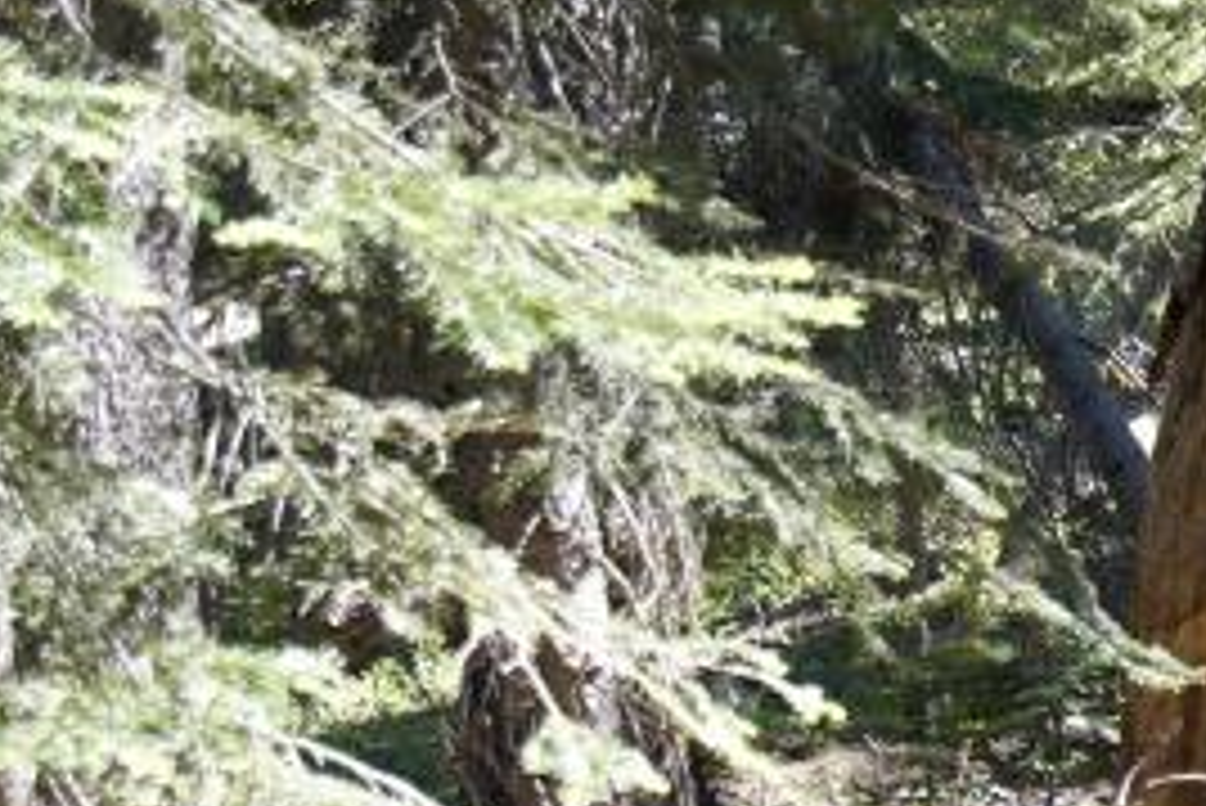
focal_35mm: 196
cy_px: 459
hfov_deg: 9.7
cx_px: 2542
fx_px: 6569
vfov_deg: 7.0
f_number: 4
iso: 320
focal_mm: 35
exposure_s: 1/160
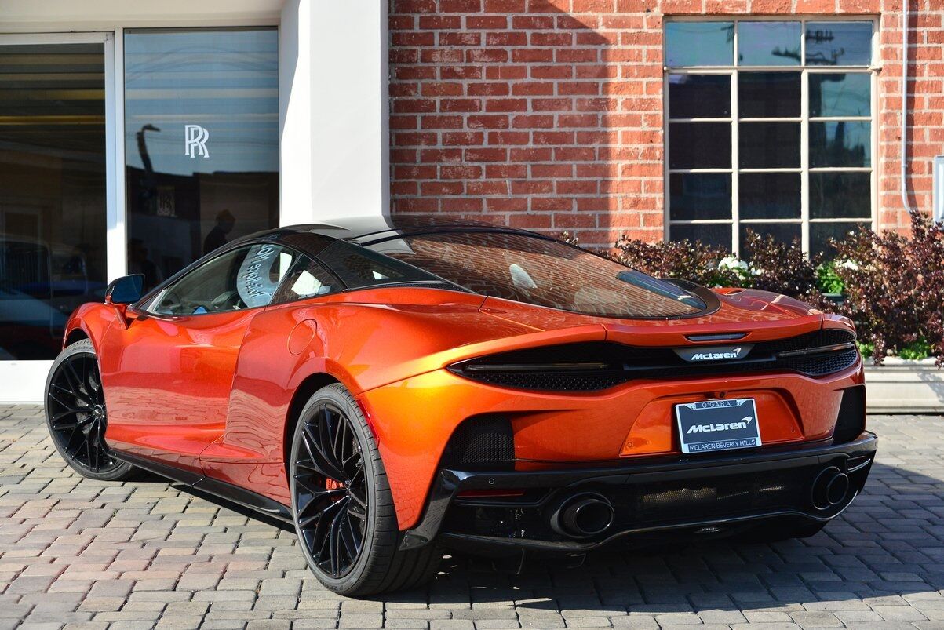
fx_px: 1705
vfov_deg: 20.9
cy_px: 315
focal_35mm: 65
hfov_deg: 30.9
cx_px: 472
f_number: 4.8
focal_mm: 65
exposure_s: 1/1250
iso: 640
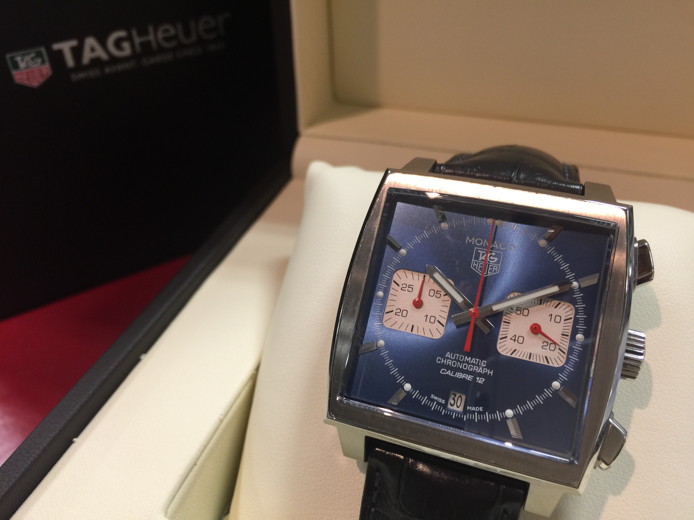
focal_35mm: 29
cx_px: 347
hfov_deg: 61.7
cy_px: 260
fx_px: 581
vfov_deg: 48.2
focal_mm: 4.15
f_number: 2.2
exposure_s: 1/30
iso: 32
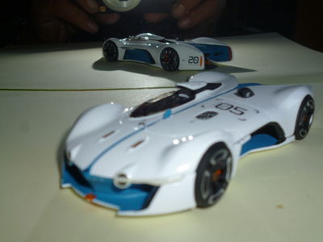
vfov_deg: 35.1
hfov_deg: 45.8
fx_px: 383
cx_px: 162
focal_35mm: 41
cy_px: 121
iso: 100
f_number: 3.7
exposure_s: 1/60
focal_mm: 7.3
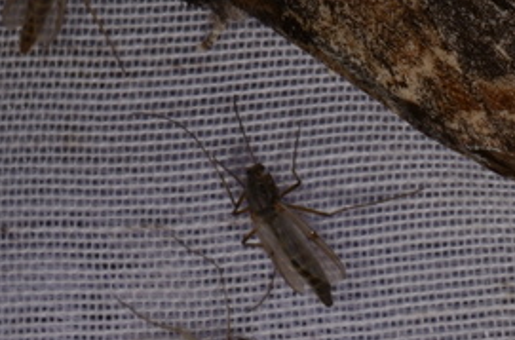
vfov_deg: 3.7
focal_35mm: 372
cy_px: -49
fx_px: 5313
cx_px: 376
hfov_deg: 5.5
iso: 100
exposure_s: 1/60
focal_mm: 85
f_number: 32
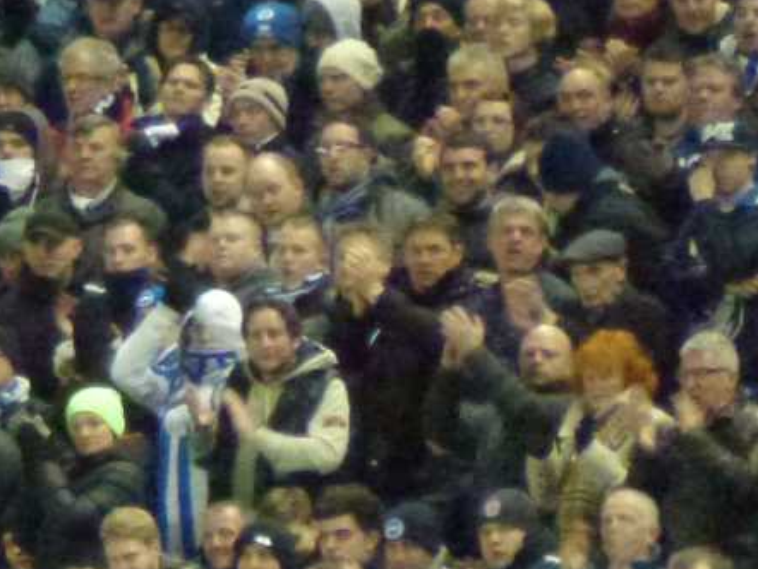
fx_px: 30432
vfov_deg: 1.1
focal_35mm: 1389
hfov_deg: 1.4
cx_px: -418
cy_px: 610
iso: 1600
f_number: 5.9
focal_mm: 68.8
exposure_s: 1/30
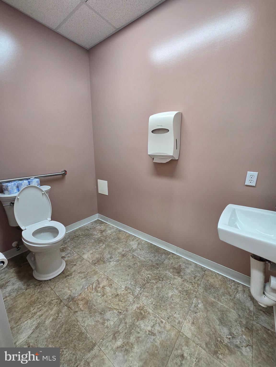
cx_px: 138
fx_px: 138
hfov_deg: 89.9
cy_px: 184
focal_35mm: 13
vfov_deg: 106.2
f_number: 2.2
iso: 100
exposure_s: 1/60
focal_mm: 2.2
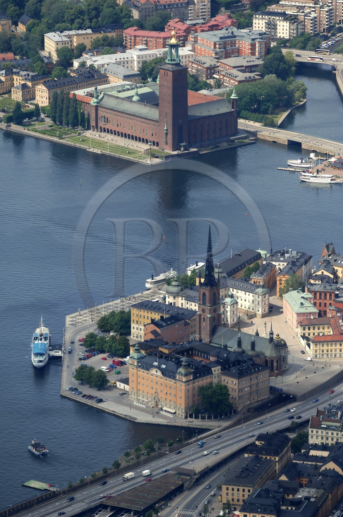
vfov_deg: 8.9
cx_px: 172
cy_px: 258
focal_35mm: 232
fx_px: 3333
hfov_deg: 5.9
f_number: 2.8
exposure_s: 1/2000
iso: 100
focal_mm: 155
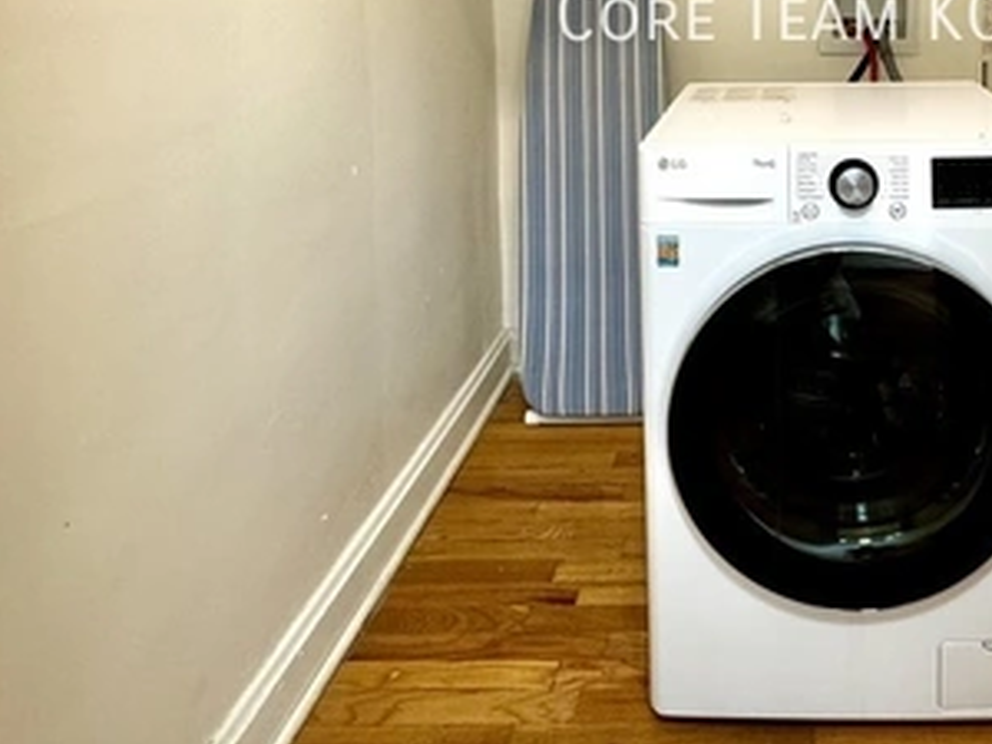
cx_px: 777
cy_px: 10
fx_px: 802
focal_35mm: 28
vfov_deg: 43.2
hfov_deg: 59.1
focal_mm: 2.22
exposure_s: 1/60
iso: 250
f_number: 2.2
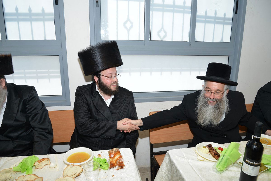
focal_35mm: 24
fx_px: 181
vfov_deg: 53.1
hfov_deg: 73.7
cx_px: 136
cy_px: 90
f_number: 5.6
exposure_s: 1/160
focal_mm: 24
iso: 640
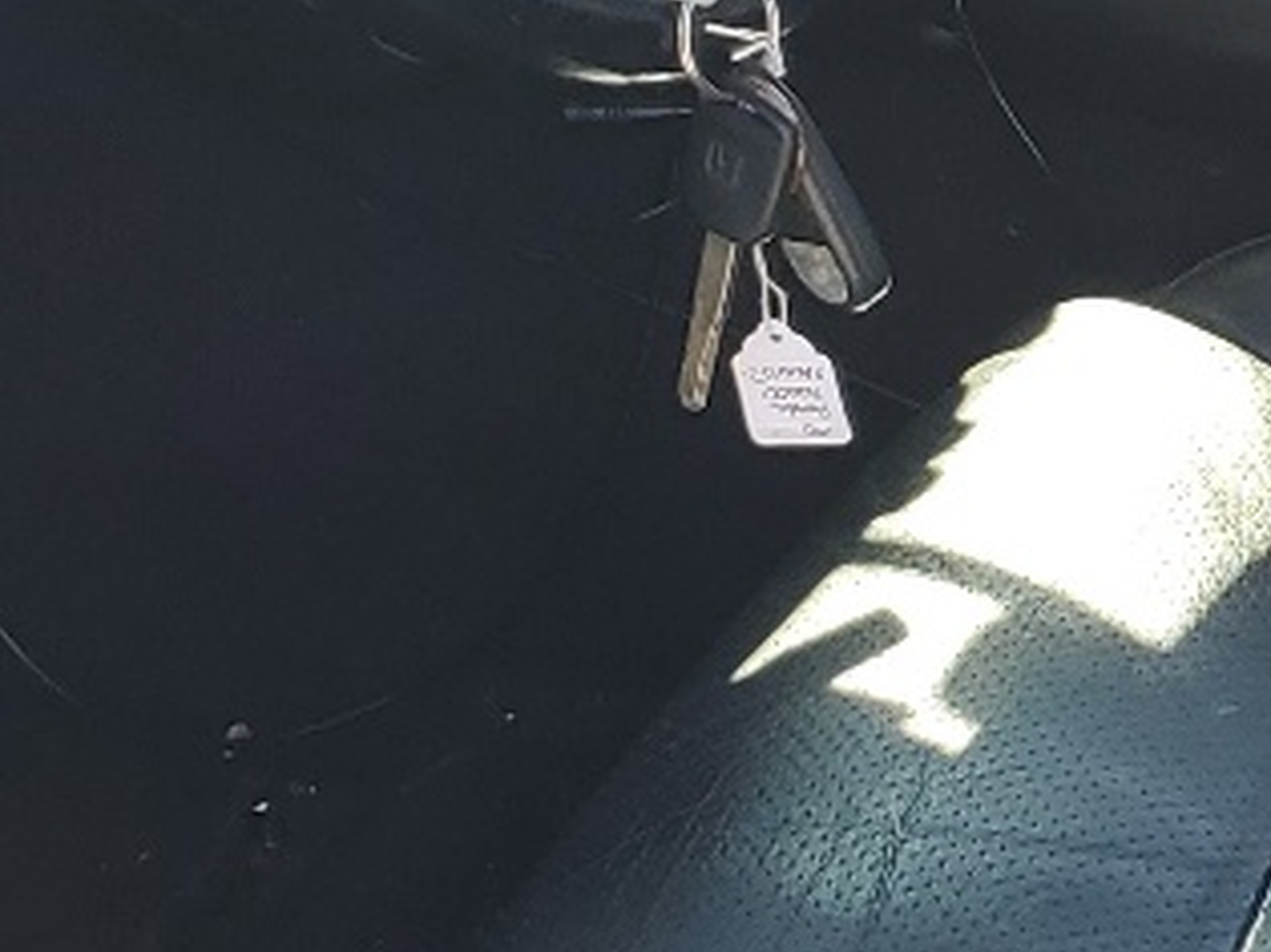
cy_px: 476
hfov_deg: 14.4
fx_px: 4845
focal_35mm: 132
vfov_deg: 11.2
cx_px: 1549
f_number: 1.5
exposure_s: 1/256
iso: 50
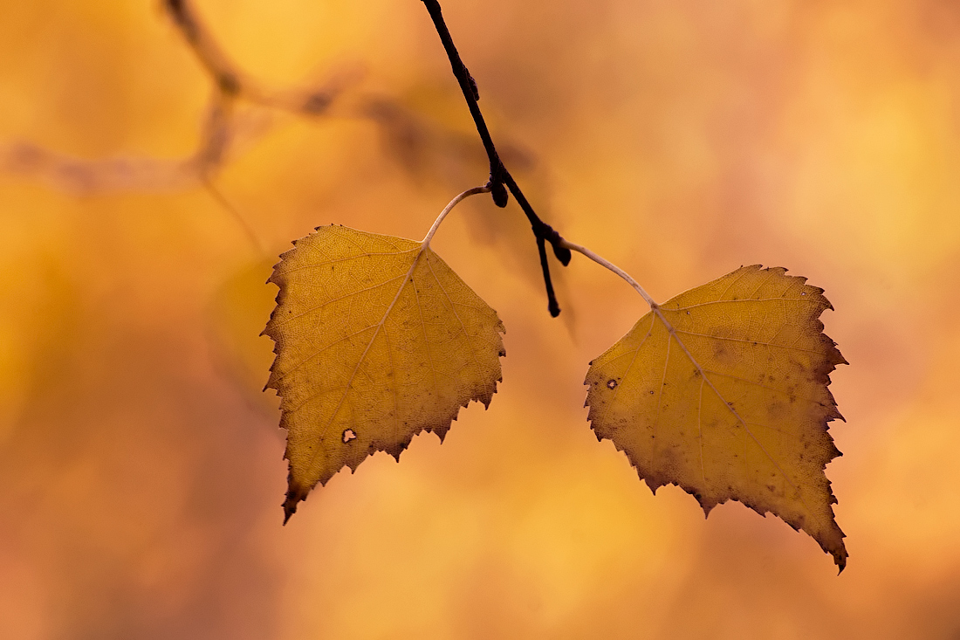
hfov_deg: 6.9
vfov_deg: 4.6
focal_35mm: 300
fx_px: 7998
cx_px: 480
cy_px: 320
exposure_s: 1/500
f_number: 10
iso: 400
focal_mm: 200
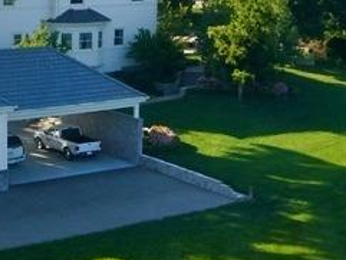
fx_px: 930
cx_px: 10
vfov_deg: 15.9
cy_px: 132
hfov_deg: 20.5
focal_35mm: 93
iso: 80
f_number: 5.6
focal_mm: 4.6
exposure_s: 1/160
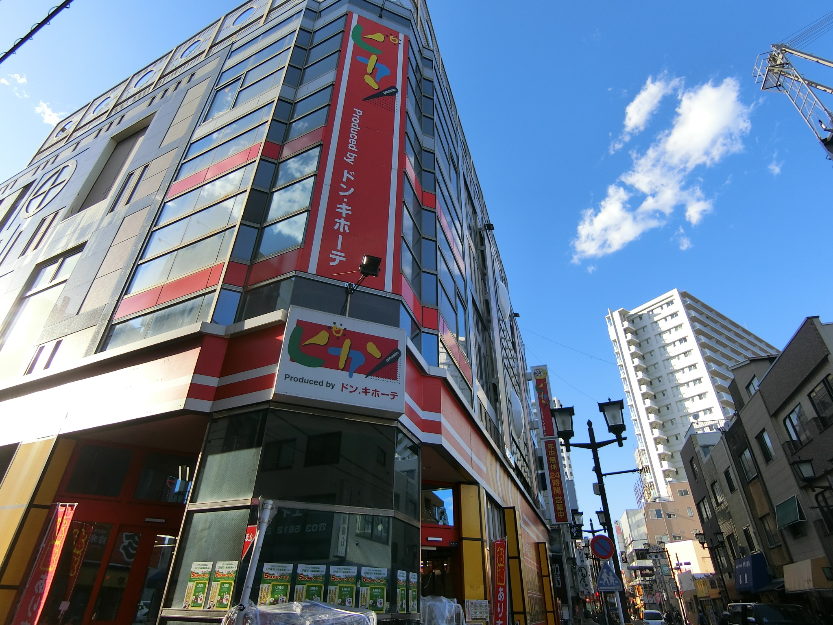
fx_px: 457
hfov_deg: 84.7
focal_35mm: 19
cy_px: 312
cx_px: 416
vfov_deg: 68.7
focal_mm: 4.06
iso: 80
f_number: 2.7
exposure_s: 1/1000
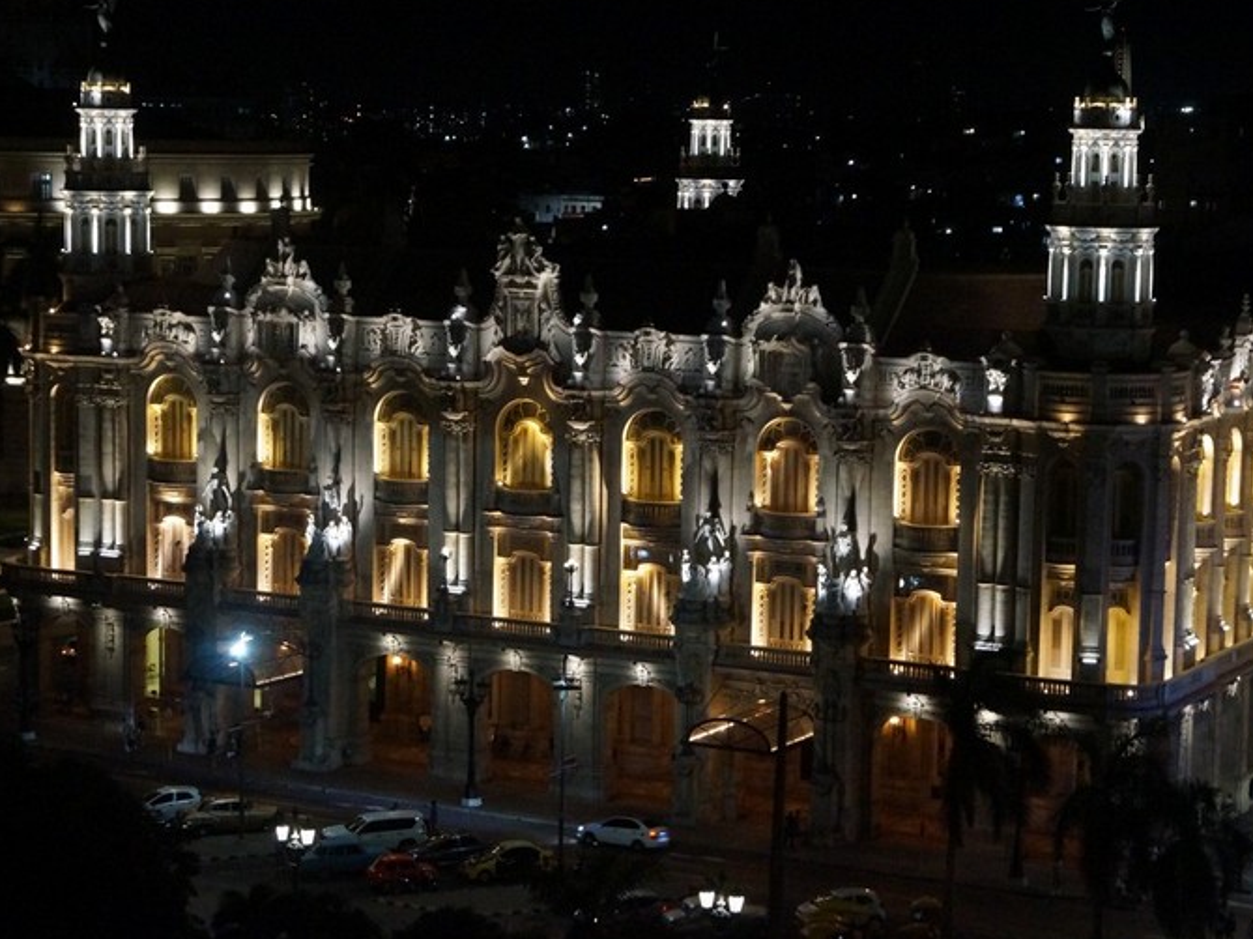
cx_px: 681
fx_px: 3112
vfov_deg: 17.2
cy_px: 469
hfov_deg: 22.8
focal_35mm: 86
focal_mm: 50
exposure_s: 1/40
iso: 3200
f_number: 5.6
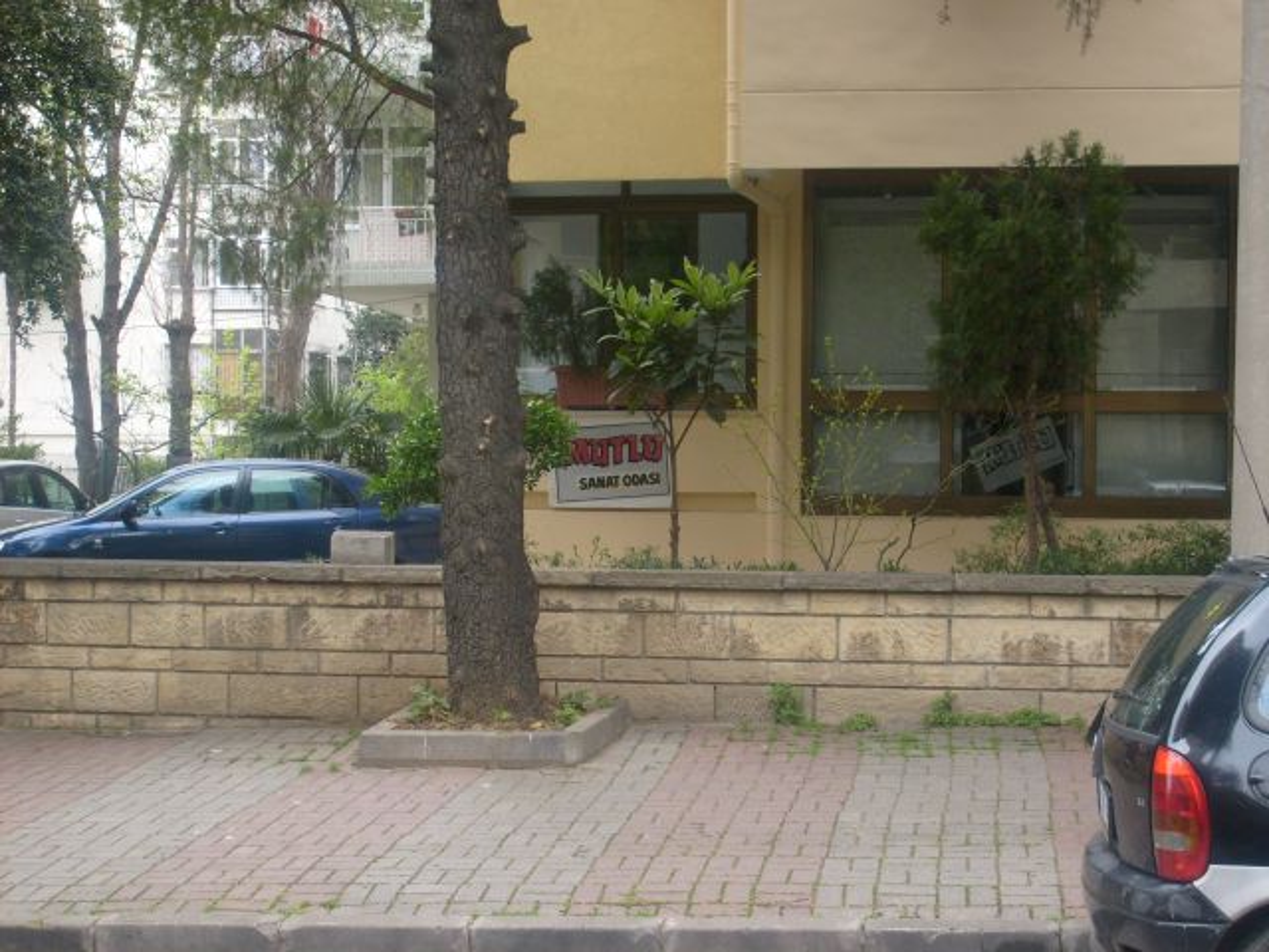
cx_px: 634
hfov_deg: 31.7
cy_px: 476
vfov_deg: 24.0
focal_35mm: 61
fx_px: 2236
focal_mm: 10.3
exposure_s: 1/125
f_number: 3.6
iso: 100
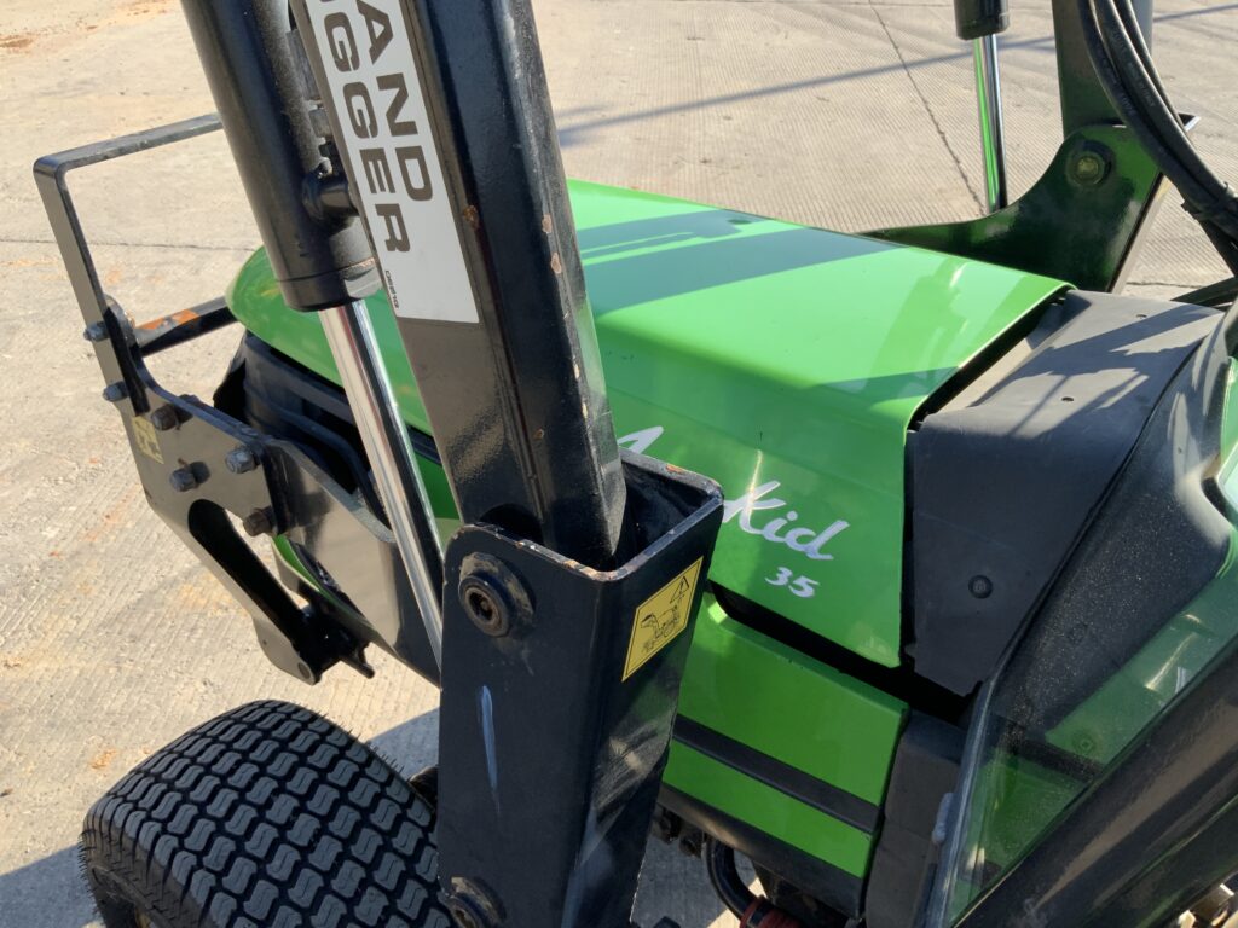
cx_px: 619
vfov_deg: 48.2
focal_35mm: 29
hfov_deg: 61.7
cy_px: 464
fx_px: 1037
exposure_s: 1/450
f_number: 1.8
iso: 16
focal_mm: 3
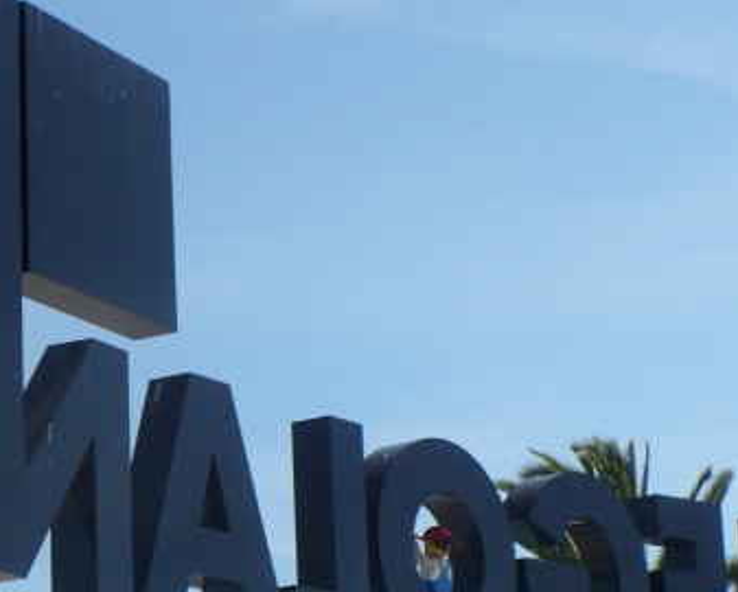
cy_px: 392
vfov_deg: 12.3
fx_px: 2732
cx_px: 346
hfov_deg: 15.4
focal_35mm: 125
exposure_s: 1/250
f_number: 9
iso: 100
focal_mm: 8.9
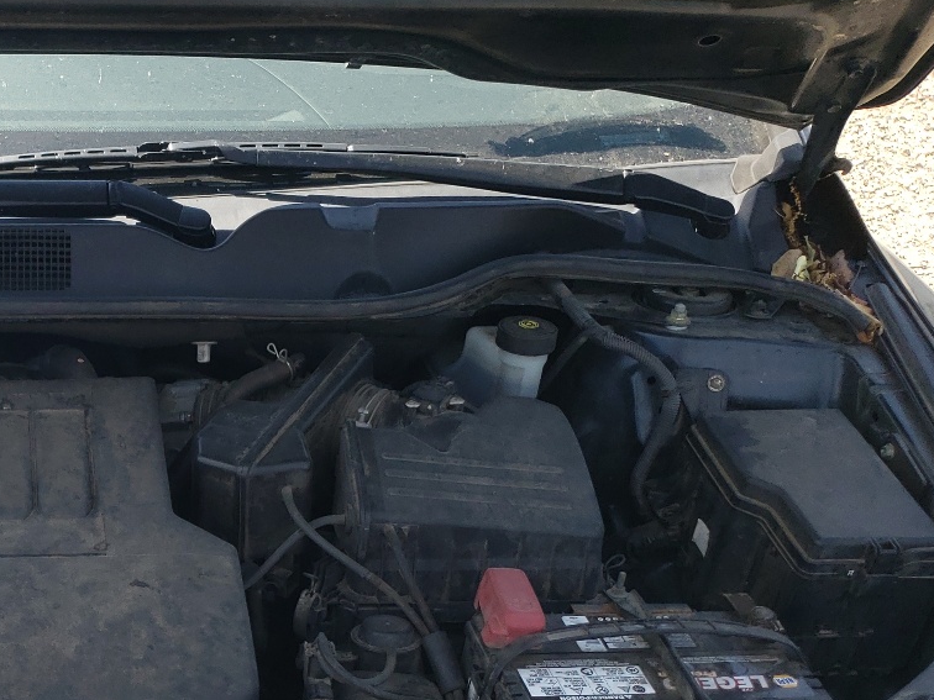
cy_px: 675
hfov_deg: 32.7
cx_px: 48
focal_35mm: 55
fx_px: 1484
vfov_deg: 25.4
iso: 50
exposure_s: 1/1000
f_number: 1.5
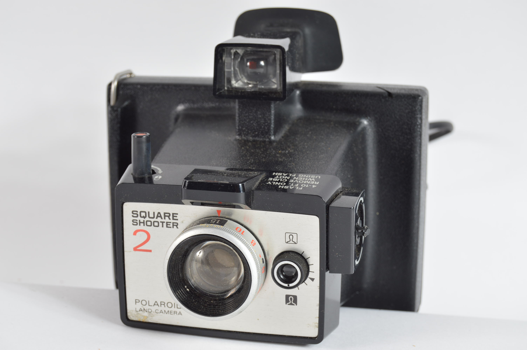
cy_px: 175
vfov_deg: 18.1
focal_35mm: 75
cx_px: 264
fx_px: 1097
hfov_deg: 27.0
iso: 100
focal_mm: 50
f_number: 8
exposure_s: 1/80
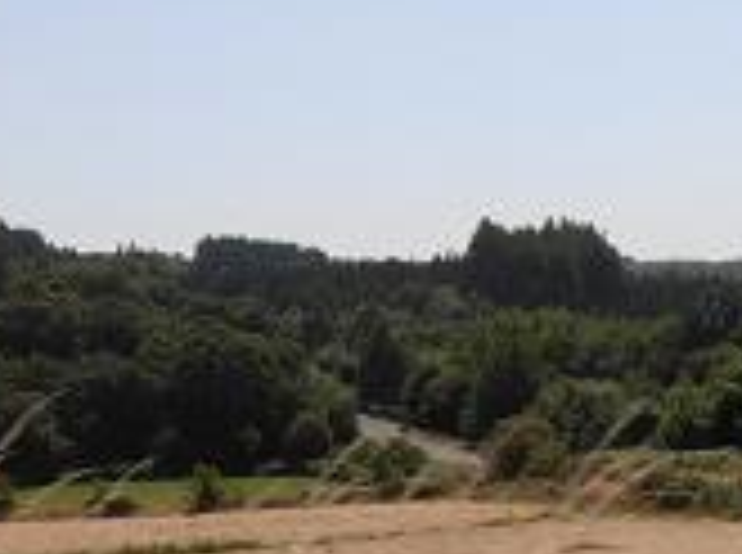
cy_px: 333
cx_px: 189
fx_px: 1647
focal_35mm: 77
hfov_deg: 25.1
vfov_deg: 19.0
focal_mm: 4.2
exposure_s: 1/320
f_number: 7.9
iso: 80
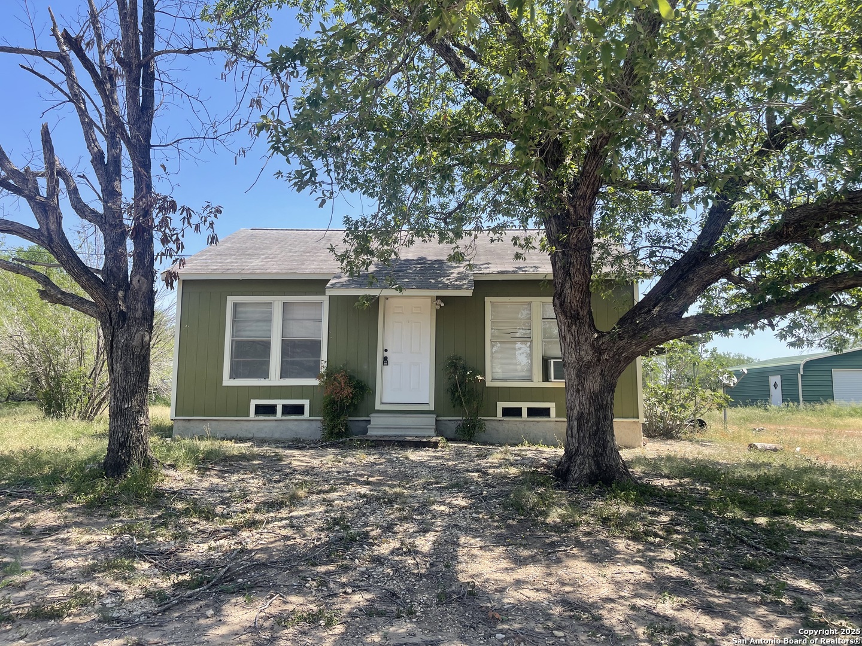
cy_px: 323
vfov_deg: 54.9
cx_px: 431
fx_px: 623
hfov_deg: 69.4
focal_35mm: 25
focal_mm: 5.1
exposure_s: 1/1456
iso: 32
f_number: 1.6
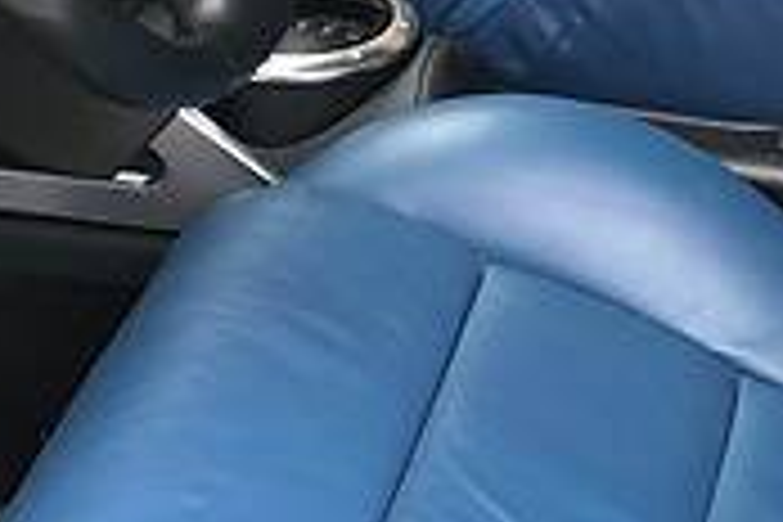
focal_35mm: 134
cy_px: -68
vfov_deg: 10.1
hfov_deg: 15.2
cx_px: 576
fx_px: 2914
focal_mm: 4
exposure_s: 1/30
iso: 32
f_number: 1.8
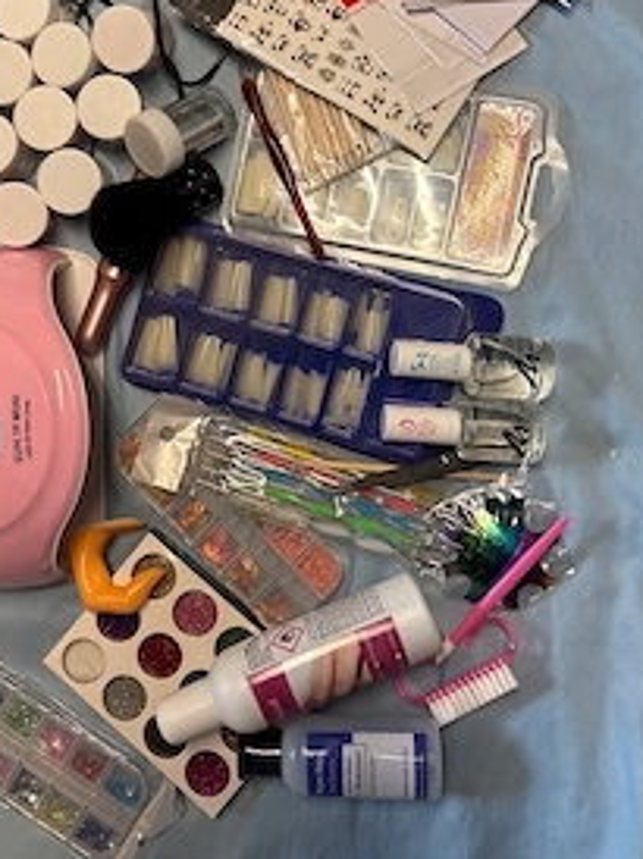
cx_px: 282
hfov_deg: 37.6
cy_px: 320
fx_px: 943
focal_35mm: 38
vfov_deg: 48.5
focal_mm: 5.96
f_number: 1.6
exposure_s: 1/50
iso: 100
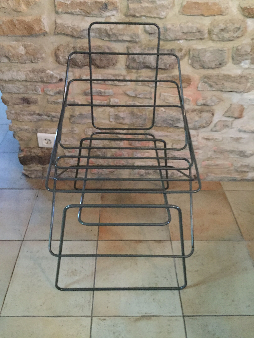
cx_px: 127
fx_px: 284
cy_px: 169
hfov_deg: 48.2
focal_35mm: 29
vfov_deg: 61.7
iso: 640
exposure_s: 1/17
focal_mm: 4.15
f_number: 2.2
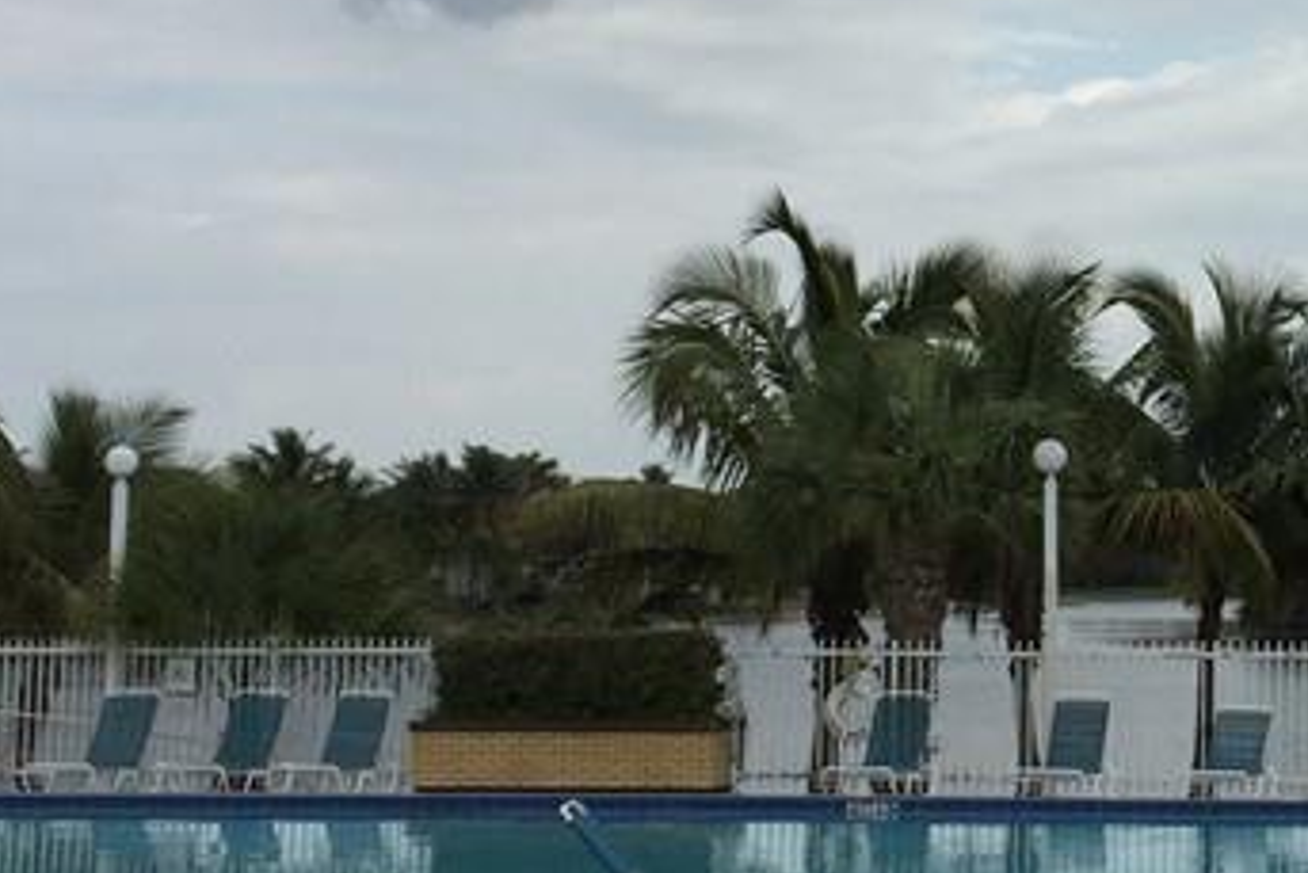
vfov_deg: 15.2
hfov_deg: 21.6
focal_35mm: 90
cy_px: 244
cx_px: 1377
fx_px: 3271
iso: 32
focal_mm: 4.15
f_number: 2.2
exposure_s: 1/2326
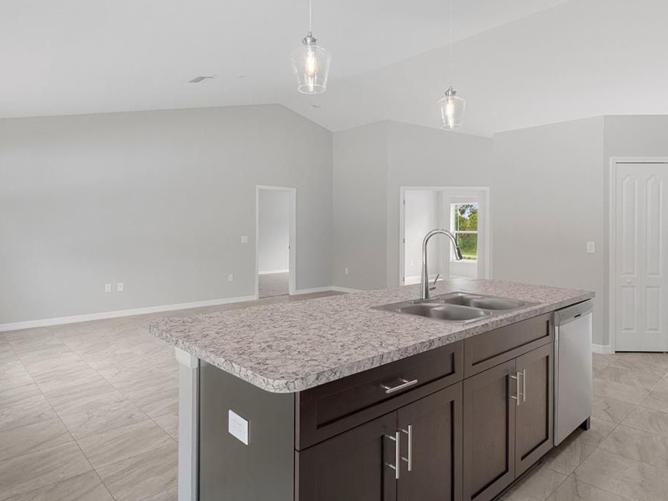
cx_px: 351
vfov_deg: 62.1
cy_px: 247
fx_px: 416
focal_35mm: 22
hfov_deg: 77.5
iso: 640
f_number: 8
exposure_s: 1/10
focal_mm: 13
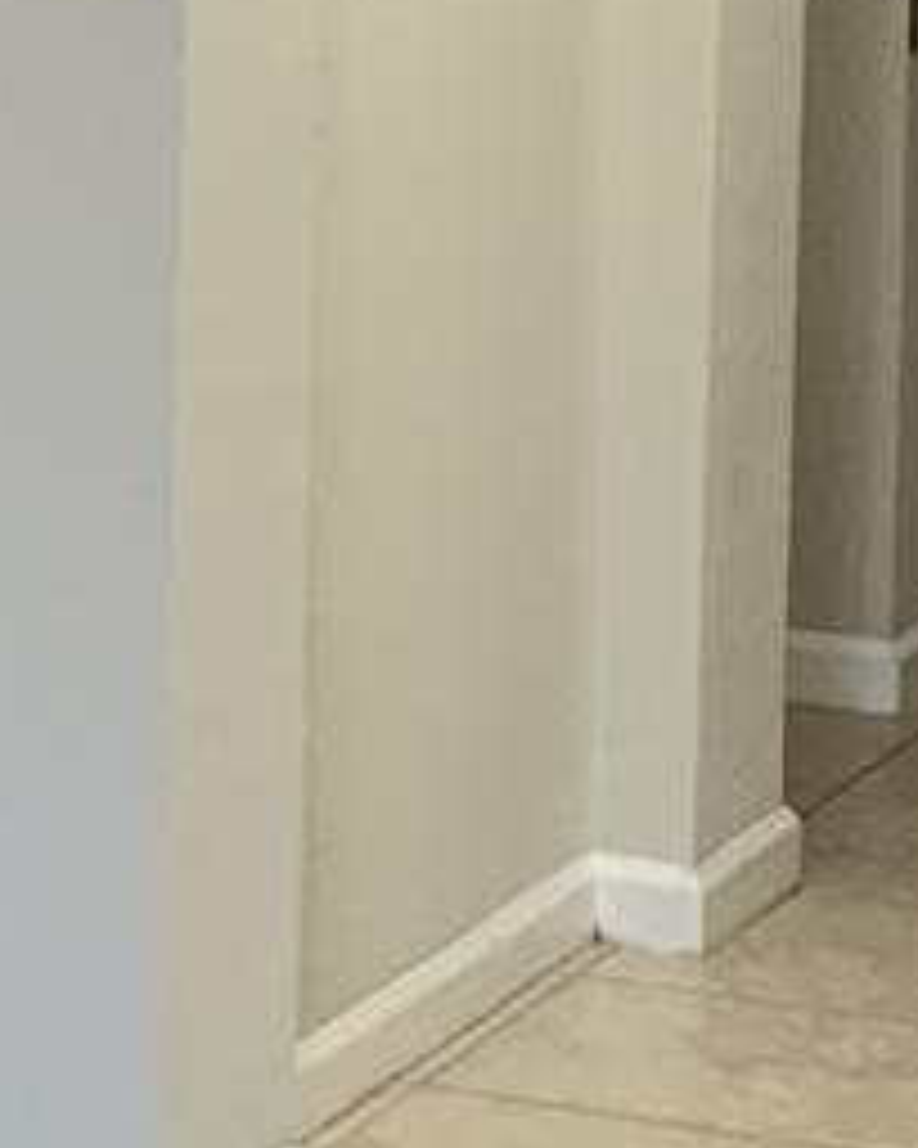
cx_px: -1112
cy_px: -320
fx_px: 6758
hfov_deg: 7.4
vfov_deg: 9.5
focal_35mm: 199
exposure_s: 1/60
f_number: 1.8
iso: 250
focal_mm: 4.25
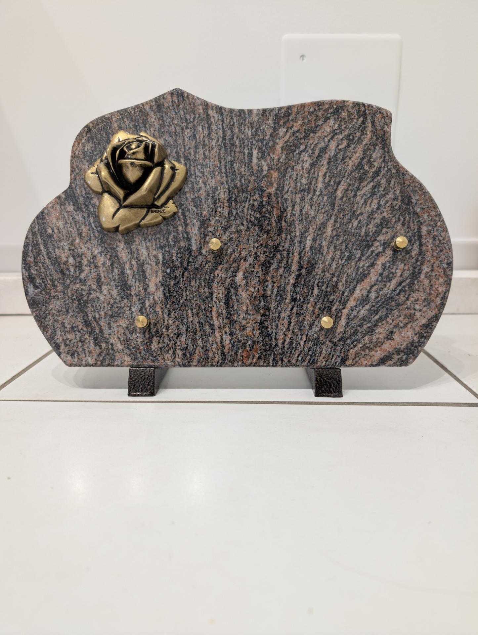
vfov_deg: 71.5
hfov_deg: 56.9
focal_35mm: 24
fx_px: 441
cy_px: 318
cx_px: 239
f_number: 1.68
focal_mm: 6.9
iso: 103
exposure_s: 1/29
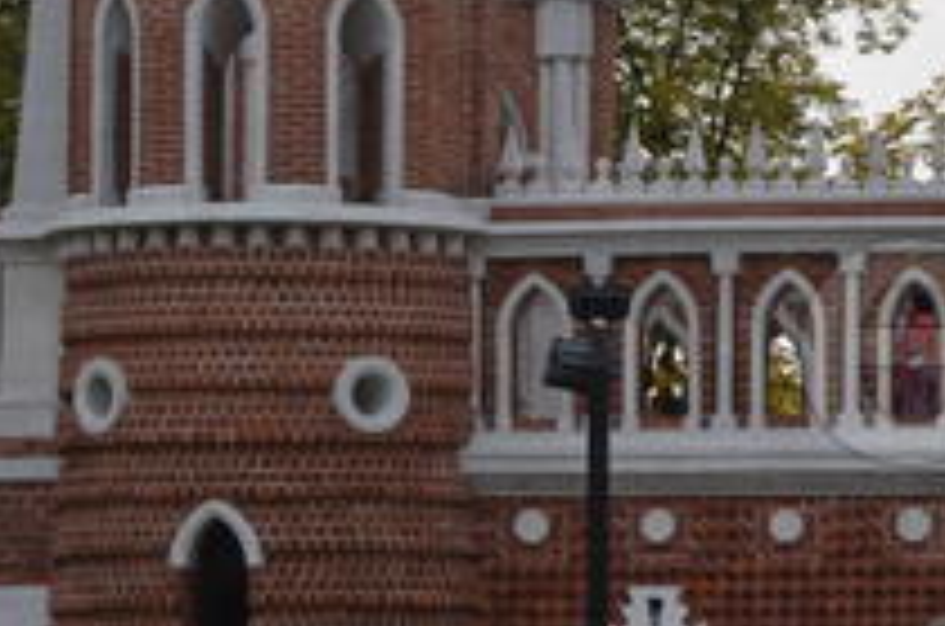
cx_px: 1670
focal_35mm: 188
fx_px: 4924
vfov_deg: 7.3
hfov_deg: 10.4
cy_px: 351
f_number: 7.1
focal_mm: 30
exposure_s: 1/200
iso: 100
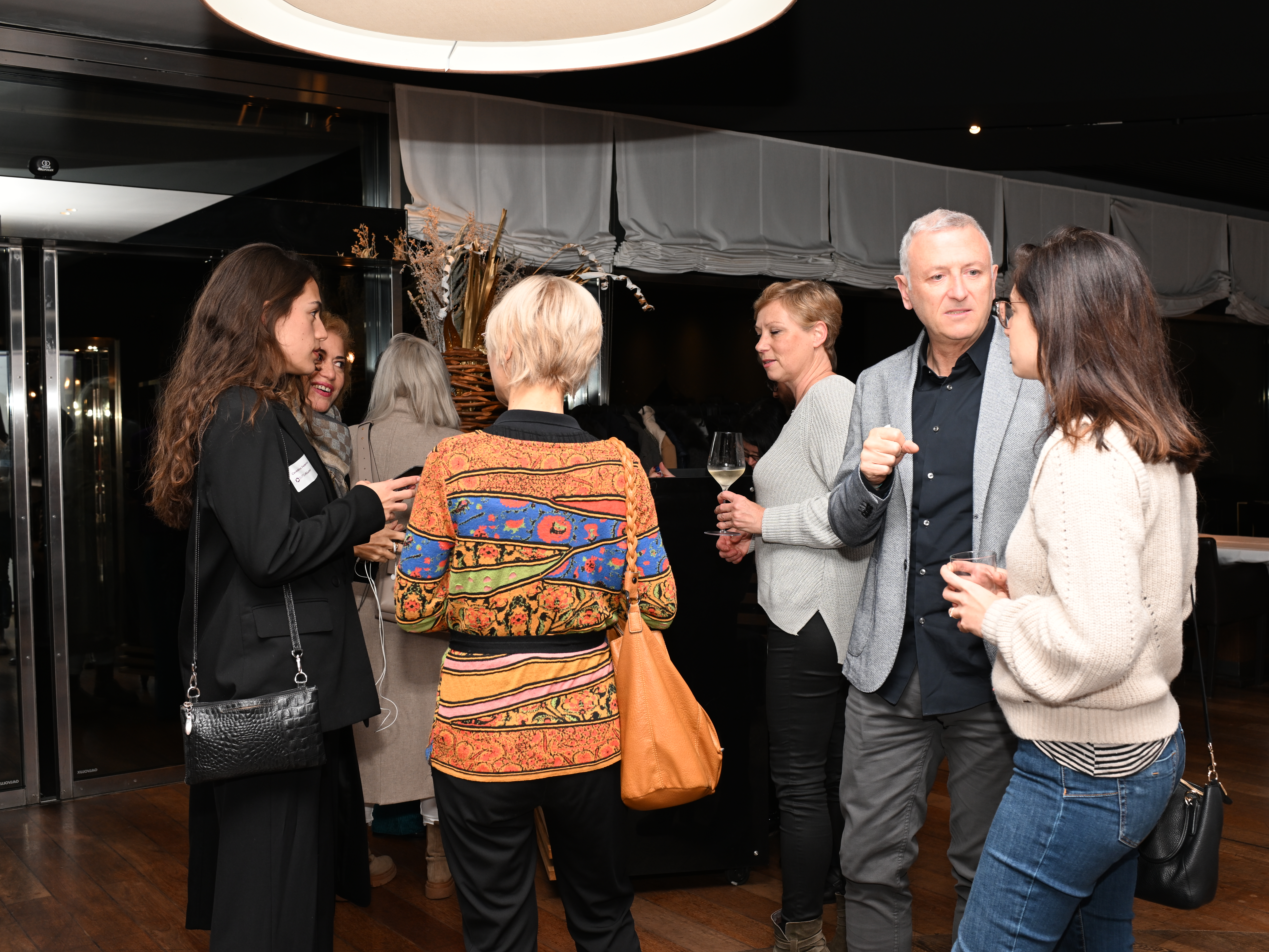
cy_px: 475
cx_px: 647
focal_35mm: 61
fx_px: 2236
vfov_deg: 24.0
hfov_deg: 31.7
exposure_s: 1/60
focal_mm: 56
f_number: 6.3
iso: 500
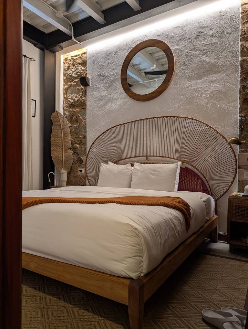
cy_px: 164
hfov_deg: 56.9
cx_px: 124
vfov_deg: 71.5
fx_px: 229
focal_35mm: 24
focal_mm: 6.9
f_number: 1.68
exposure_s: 1/120
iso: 163
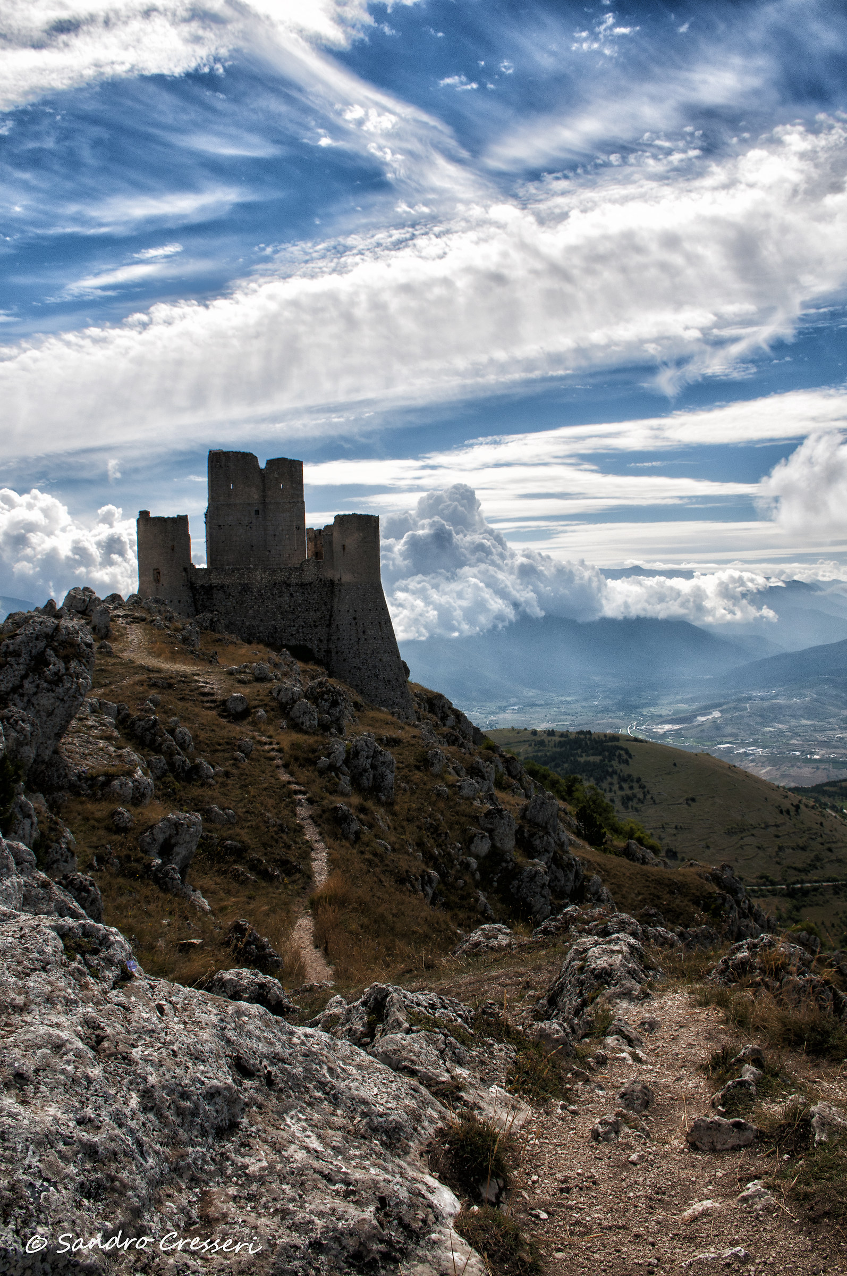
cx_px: 424
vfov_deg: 67.4
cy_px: 638
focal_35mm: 27
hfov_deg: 47.8
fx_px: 955
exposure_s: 1/250
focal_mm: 18
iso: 100
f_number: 11
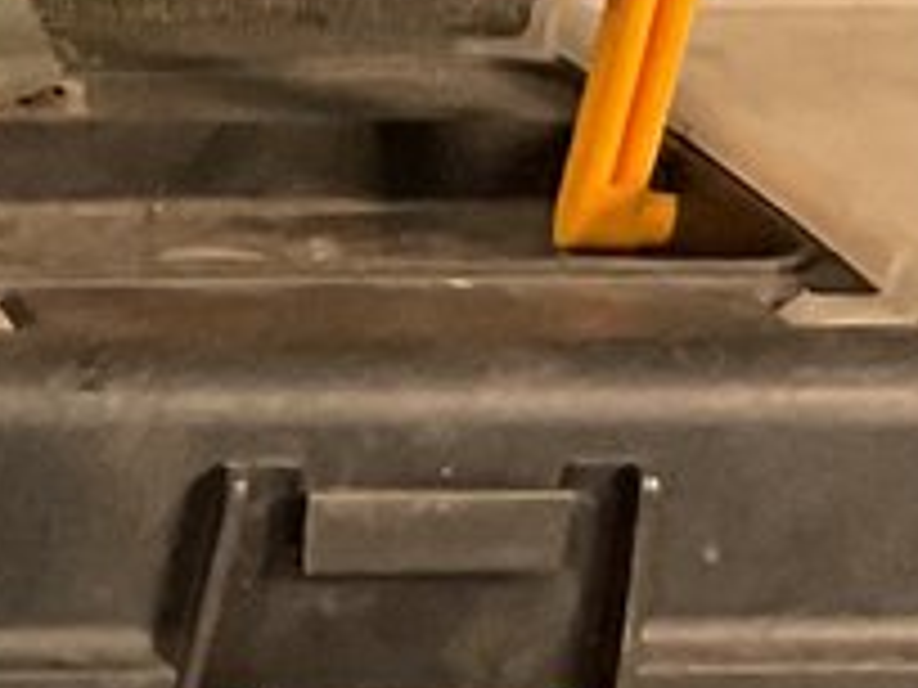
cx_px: -1307
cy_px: 2120
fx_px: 5702
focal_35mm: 215
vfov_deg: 6.3
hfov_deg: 8.4
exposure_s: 1/40
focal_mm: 3
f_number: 1.8
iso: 200
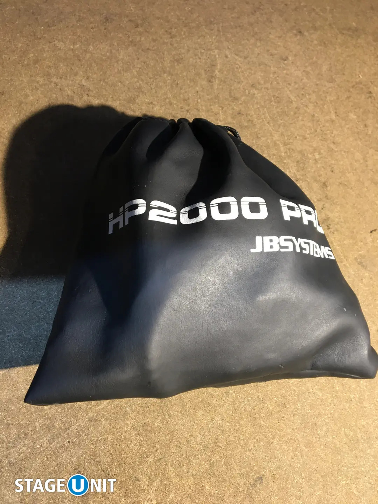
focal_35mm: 29
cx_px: 189
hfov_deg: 48.2
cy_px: 252
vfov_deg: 61.7
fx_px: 422
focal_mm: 4.15
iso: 100
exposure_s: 1/33
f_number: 2.2
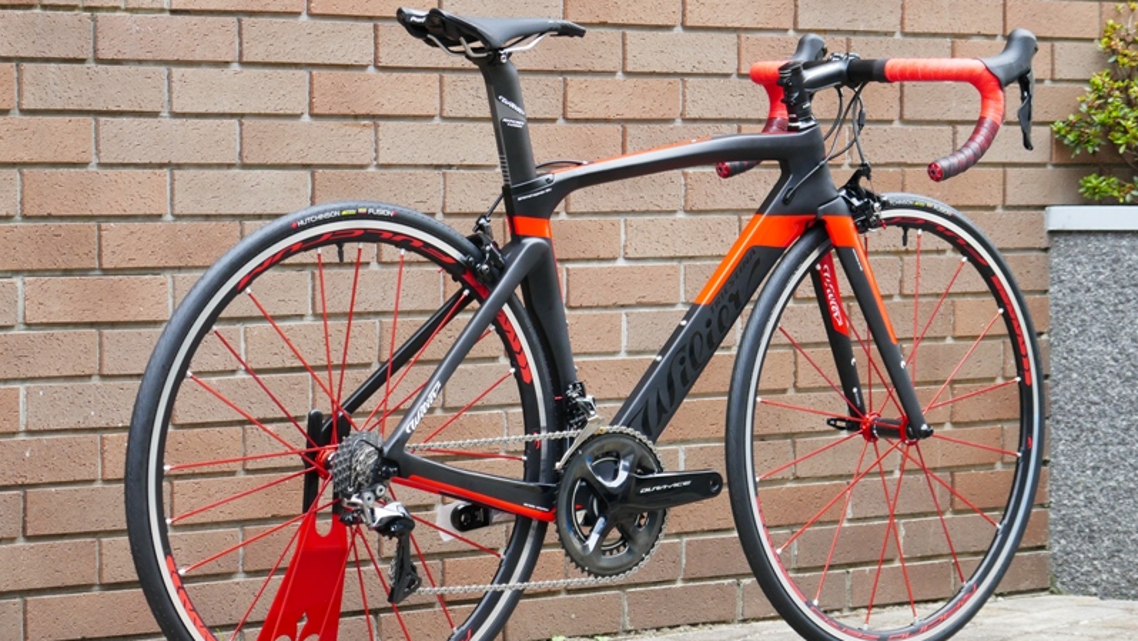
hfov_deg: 17.0
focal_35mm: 126
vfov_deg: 9.6
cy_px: 352
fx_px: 3802
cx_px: 569
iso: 500
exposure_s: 1/100
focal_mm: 43.8
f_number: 5.5
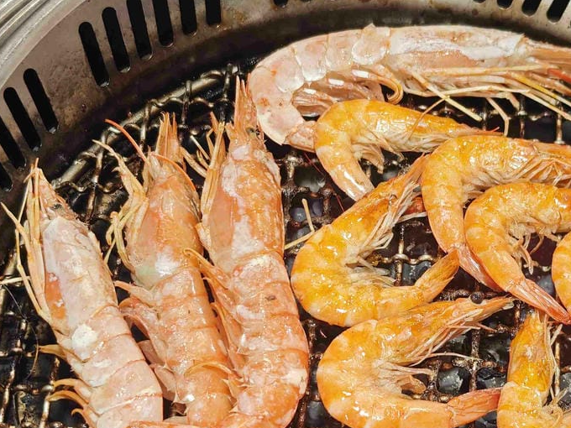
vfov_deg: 15.2
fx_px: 1600
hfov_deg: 20.1
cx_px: 411
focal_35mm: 97
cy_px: 281
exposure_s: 1/60
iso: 246
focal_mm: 8.72
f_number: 1.63
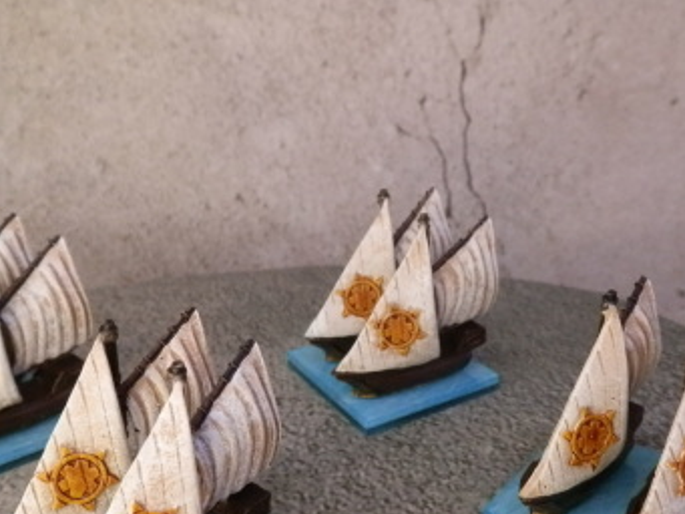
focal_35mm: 44
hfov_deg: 42.9
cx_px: 376
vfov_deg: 32.8
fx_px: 871
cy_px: 305
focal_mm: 5
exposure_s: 1/160
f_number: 3.1
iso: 400
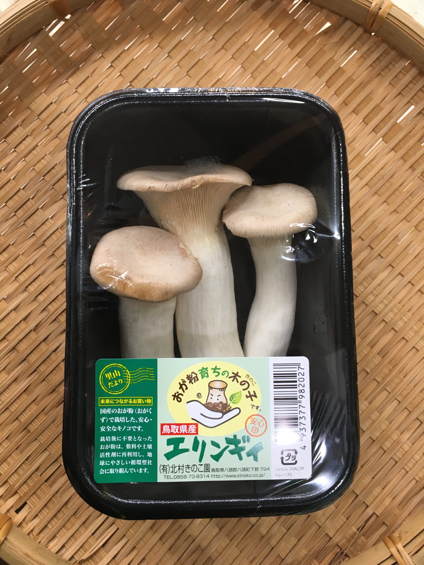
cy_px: 282
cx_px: 212
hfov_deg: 48.2
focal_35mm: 29
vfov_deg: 61.7
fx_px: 474
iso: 50
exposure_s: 1/30
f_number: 2.2
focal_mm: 4.15
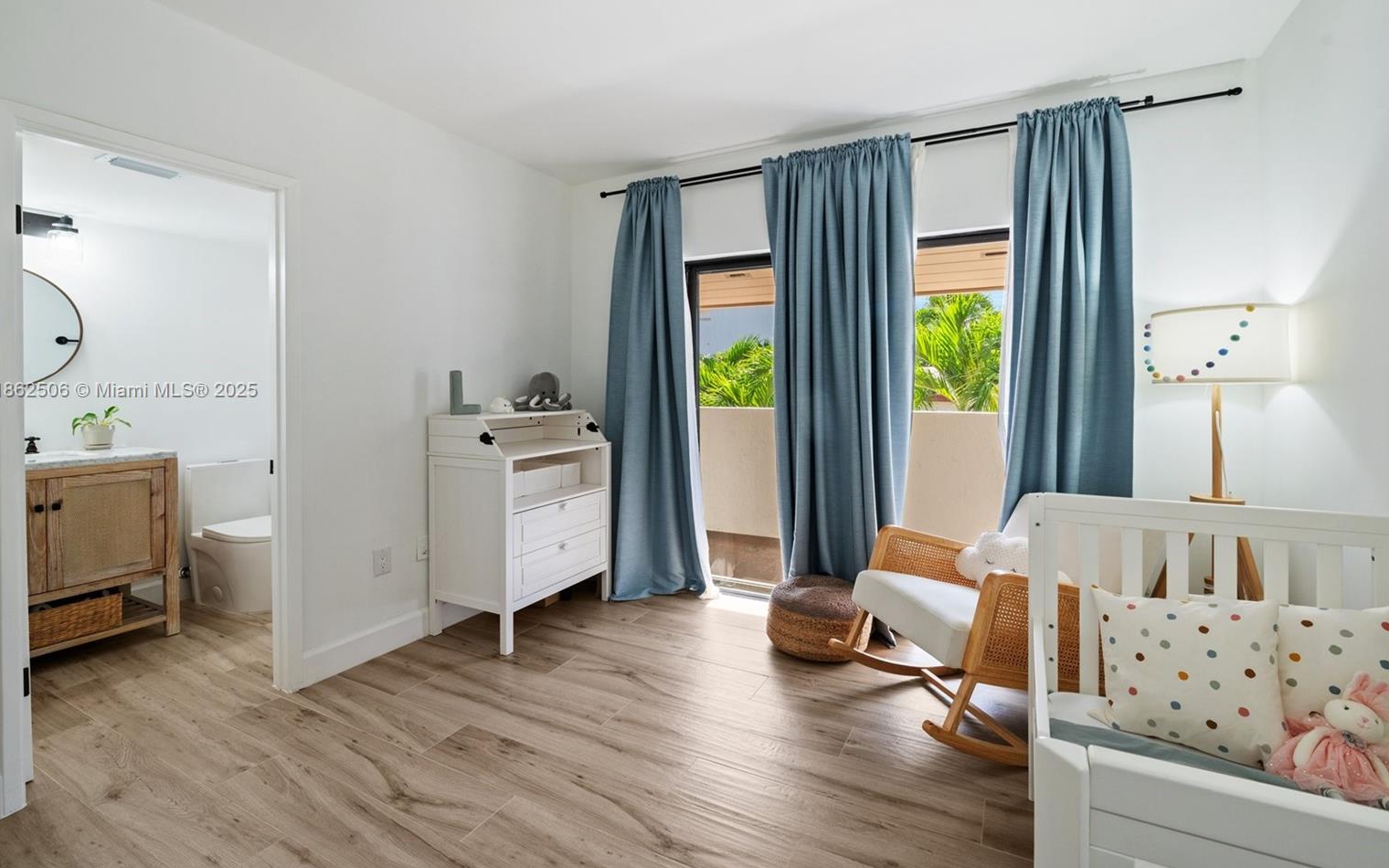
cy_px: 392
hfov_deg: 101.5
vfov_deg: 74.6
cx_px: 695
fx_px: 568
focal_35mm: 15
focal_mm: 14
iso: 200
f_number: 8
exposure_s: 1/8
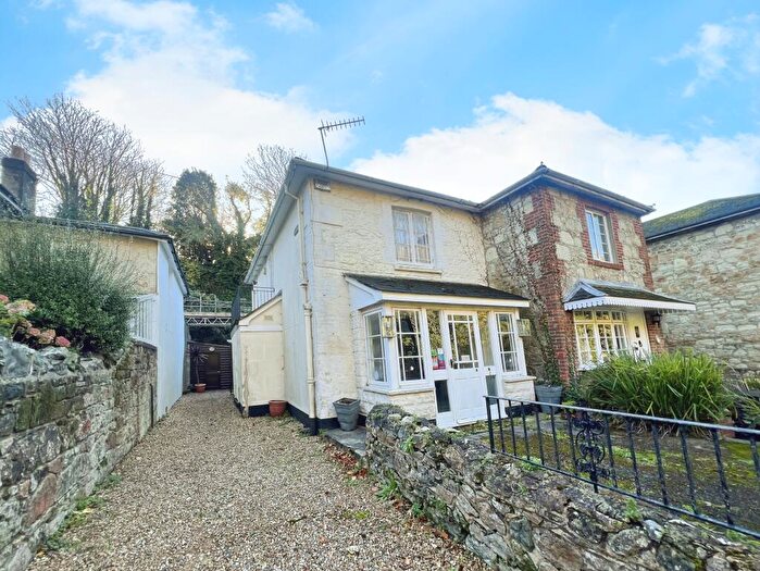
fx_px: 286
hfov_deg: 106.2
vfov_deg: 90.0
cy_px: 286
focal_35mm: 13
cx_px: 380
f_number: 1.8
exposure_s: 1/146
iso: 32
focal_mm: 1.57
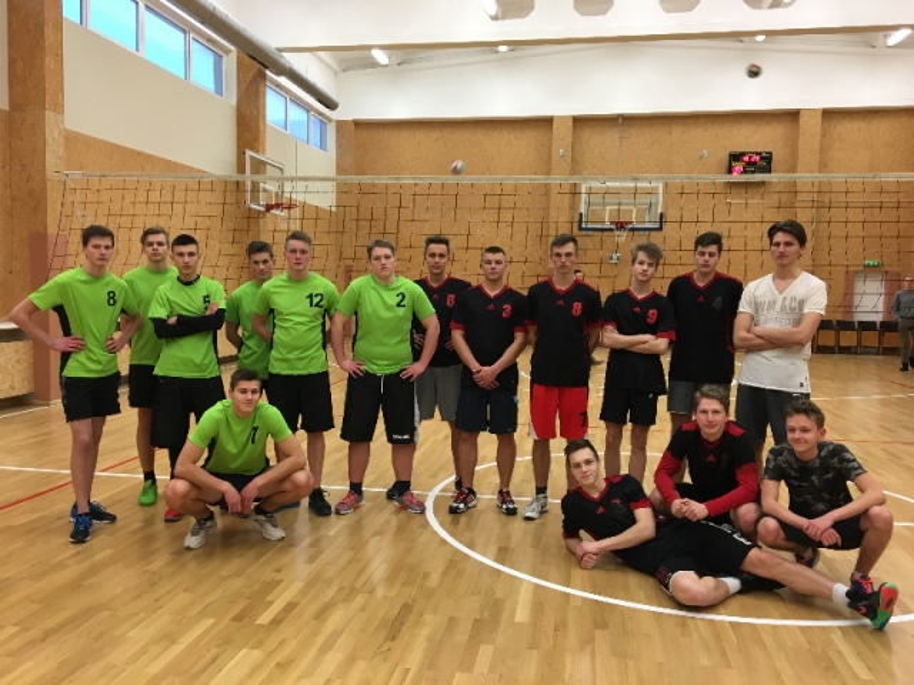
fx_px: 766
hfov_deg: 61.7
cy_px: 342
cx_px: 457
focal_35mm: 29
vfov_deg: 48.2
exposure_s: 1/33
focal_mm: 4.15
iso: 64
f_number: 2.2
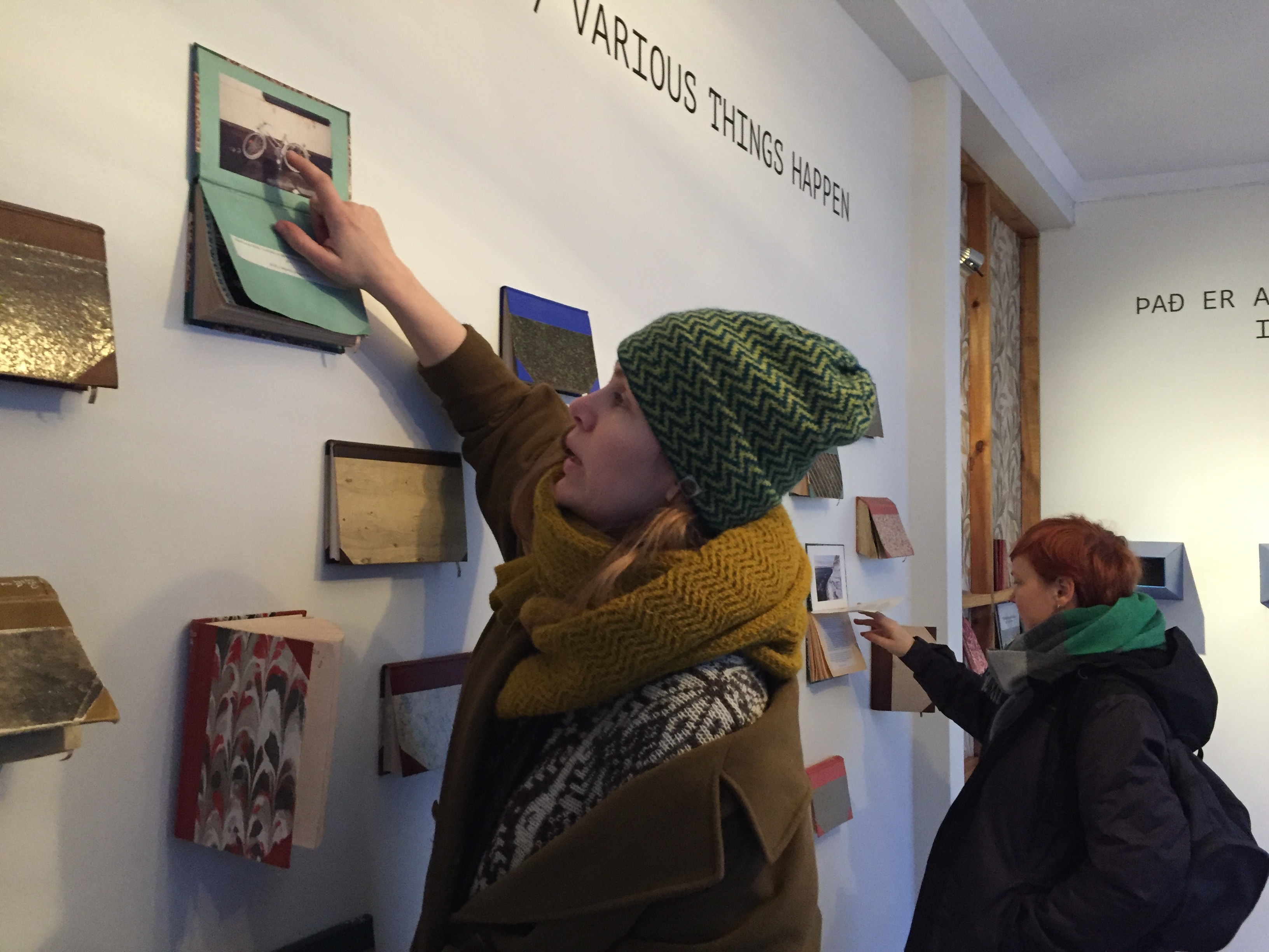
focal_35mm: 29
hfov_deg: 61.7
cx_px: 634
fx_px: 1063
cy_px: 476
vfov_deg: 48.2
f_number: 2.2
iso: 250
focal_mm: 4.15
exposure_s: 1/20
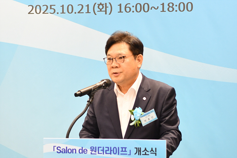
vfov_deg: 16.6
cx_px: 118
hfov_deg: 24.8
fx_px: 540
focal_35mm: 82
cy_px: 79
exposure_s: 1/60
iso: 800
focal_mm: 55
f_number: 4
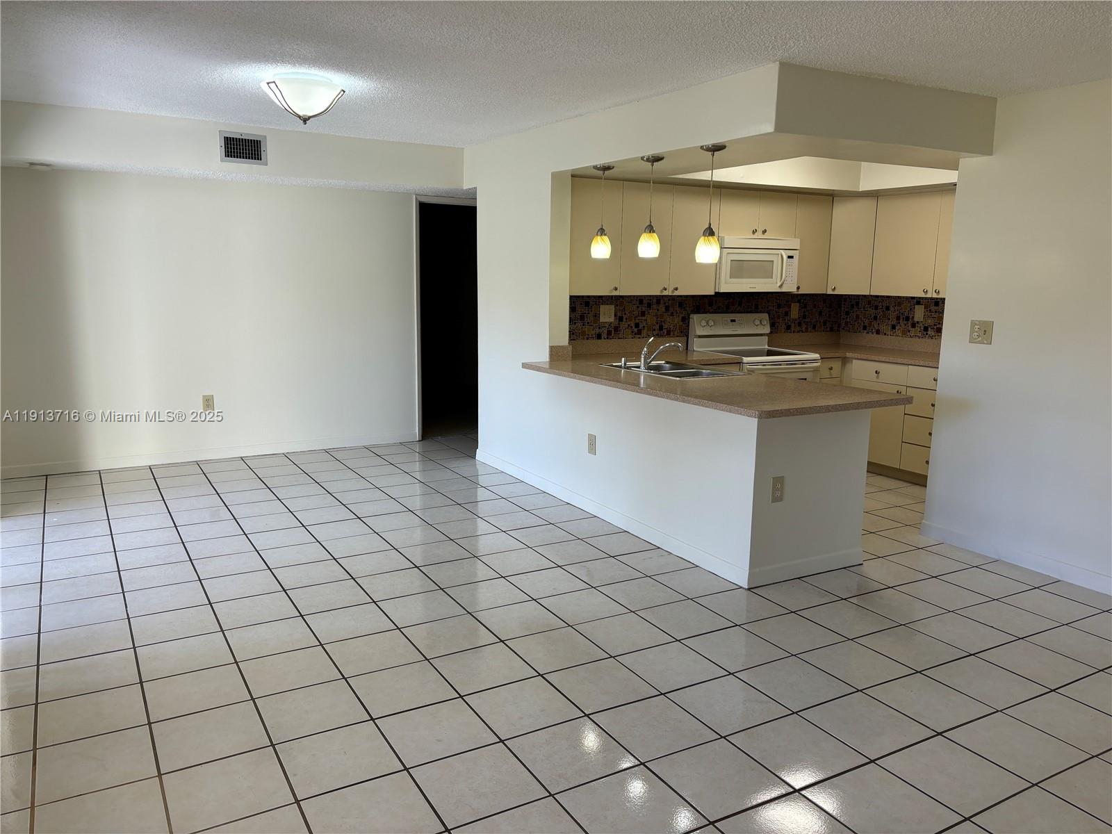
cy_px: 417
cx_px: 556
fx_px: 835
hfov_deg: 67.3
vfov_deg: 53.1
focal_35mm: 26
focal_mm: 5.96
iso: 50
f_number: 1.6
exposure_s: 1/120
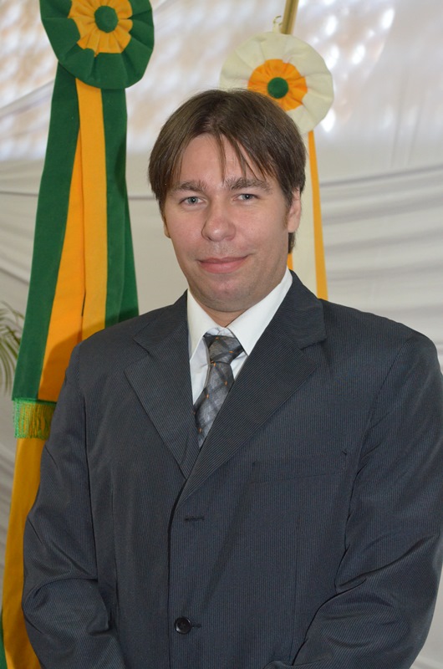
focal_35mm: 60
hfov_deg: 22.5
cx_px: 222
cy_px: 334
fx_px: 1112
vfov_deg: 33.5
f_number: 5.3
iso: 3200
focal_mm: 40
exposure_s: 1/60
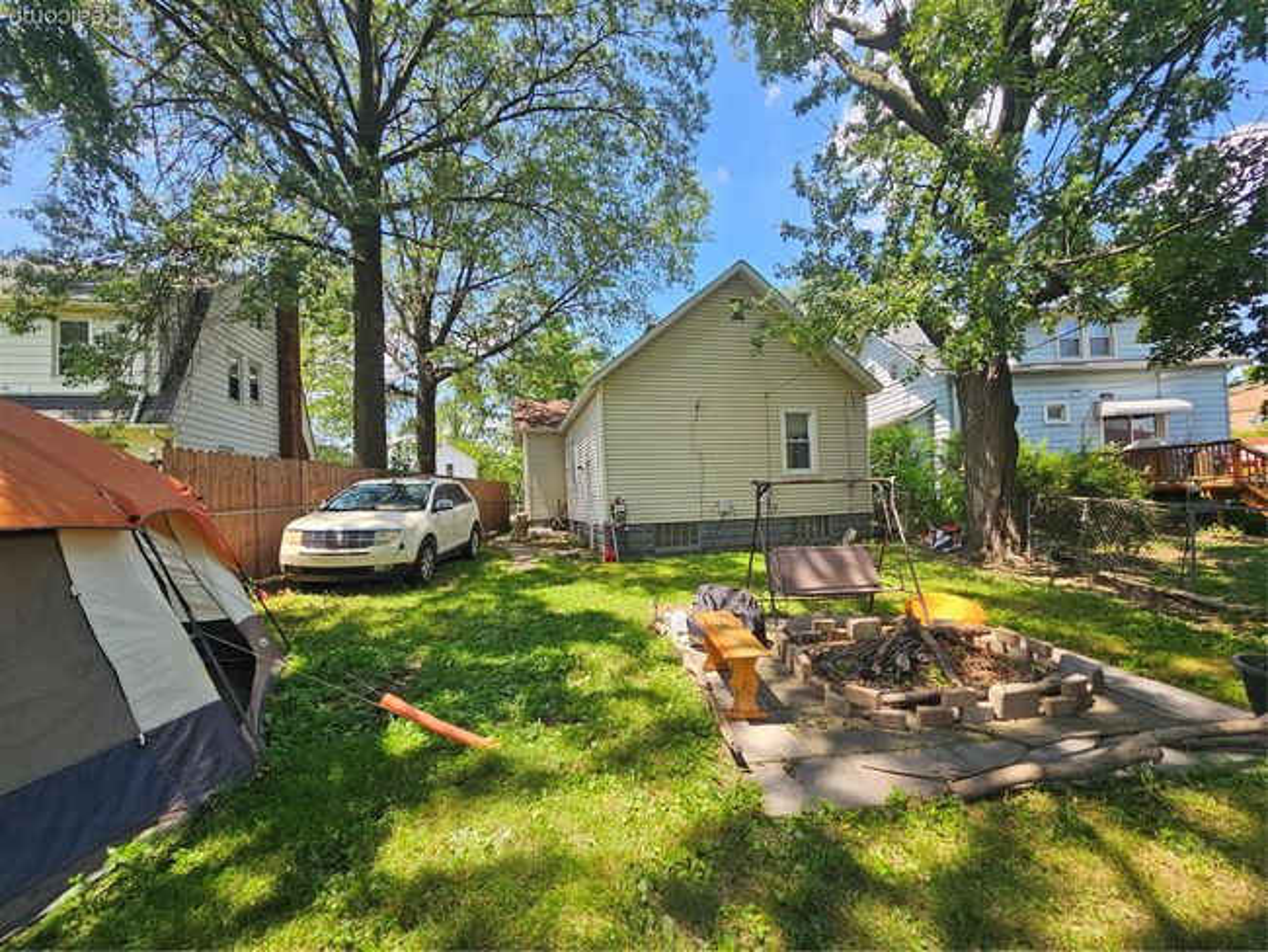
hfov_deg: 106.2
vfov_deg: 90.0
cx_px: 634
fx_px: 476
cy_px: 476
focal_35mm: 13
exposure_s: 1/476
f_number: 2.2
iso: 50
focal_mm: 2.2
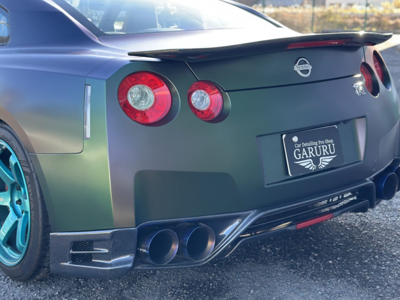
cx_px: 195
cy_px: 129
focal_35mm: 55
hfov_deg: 34.9
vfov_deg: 26.5
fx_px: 635
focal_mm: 6.86
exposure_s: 1/220
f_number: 1.78
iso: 80
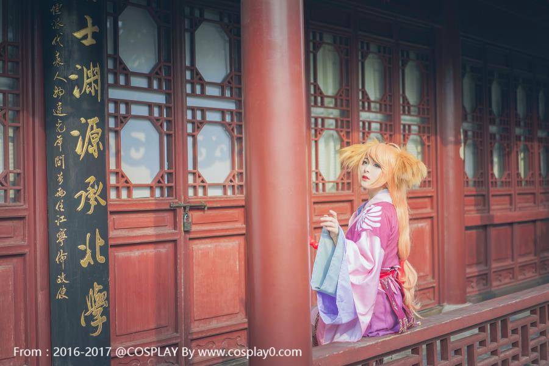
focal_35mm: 55
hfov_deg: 36.2
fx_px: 839
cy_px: 183
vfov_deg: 24.6
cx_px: 274
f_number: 2.2
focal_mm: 55
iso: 100
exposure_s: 1/500
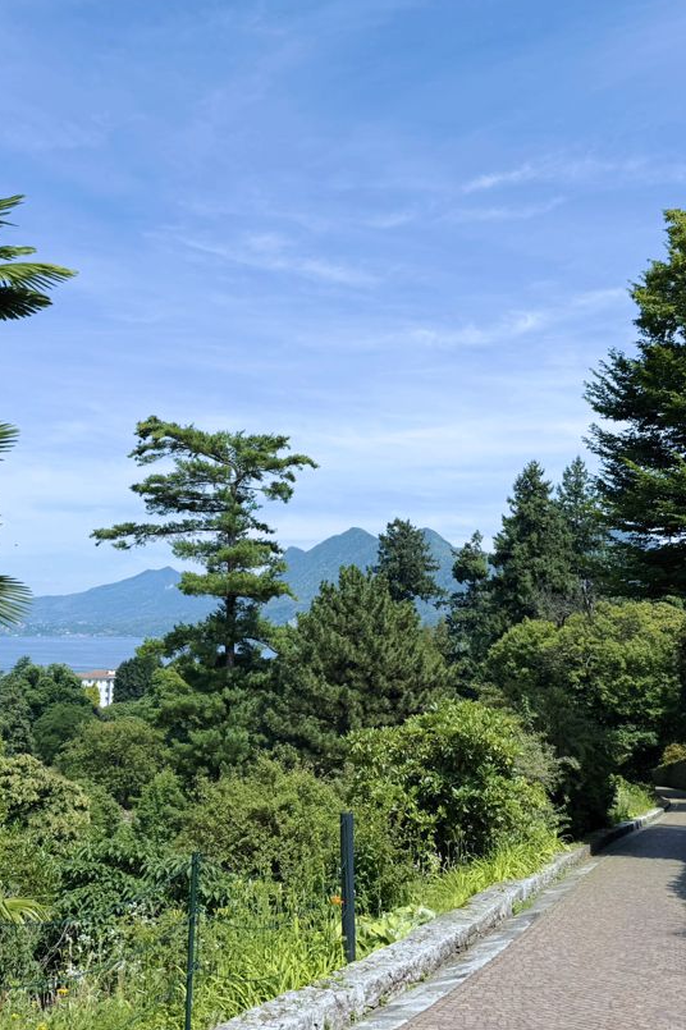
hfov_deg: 38.9
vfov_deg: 55.8
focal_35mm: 34
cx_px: 344
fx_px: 973
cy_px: 513
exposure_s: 1/4405
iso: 80
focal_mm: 6.76
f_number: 1.78
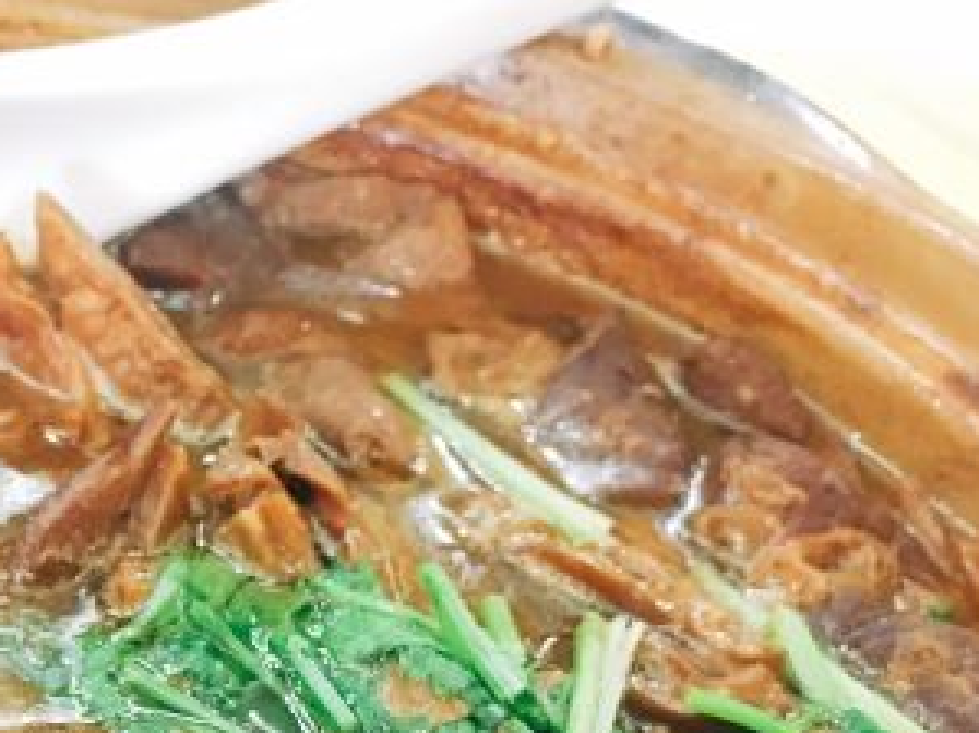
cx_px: 69
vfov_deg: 20.6
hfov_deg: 27.4
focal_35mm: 68
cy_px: 803
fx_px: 1922
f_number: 2.2
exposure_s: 1/8
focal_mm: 4.15
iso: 100
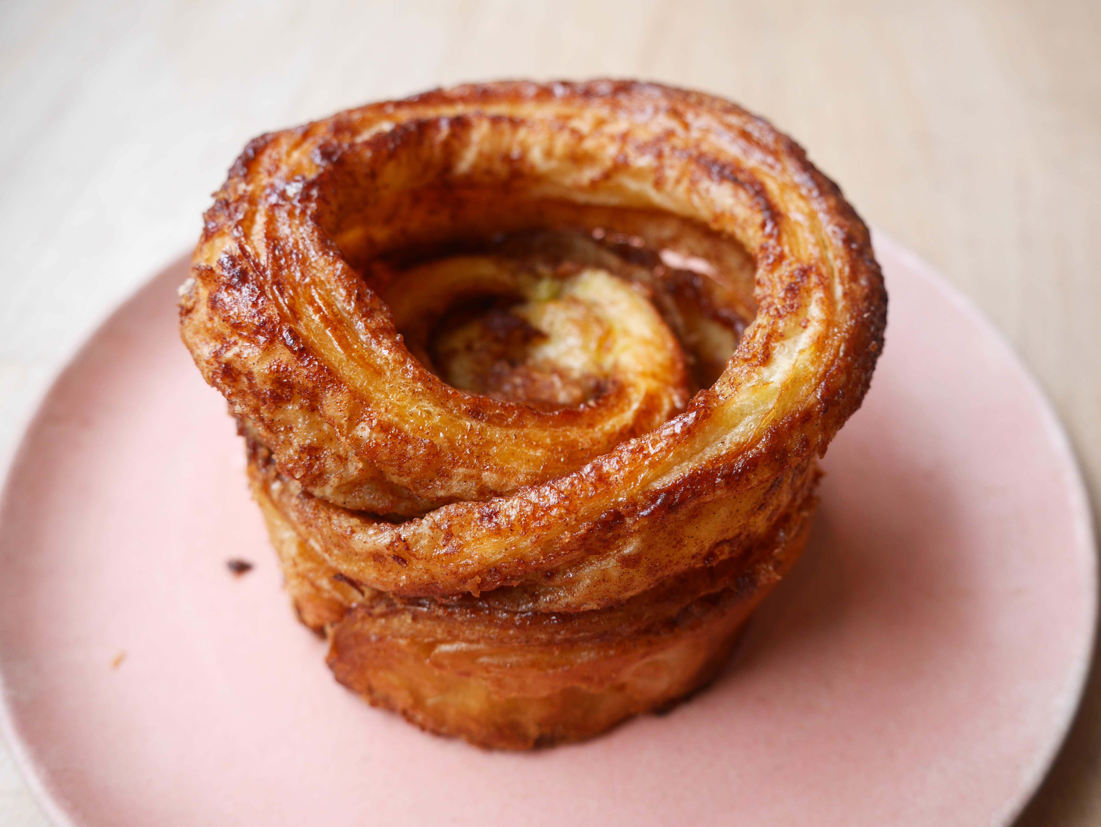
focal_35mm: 36
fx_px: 1145
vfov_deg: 39.7
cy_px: 414
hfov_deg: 51.3
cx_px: 550
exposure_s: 1/80
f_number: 4
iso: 200
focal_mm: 18
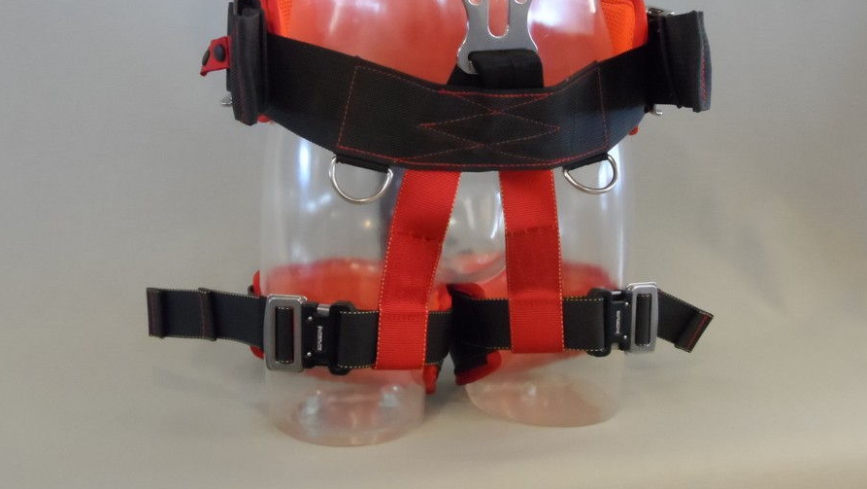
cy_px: 168
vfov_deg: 26.4
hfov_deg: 45.5
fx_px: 1035
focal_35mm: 45
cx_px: 433
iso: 800
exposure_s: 1/45
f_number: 3.7
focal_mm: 6.8
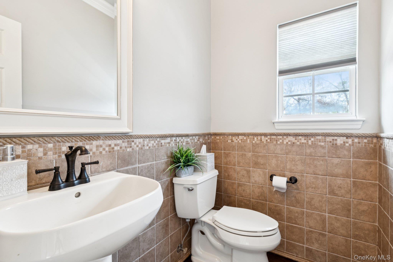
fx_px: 186
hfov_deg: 93.3
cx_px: 196
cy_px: 131
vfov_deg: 70.4
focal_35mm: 17
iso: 320
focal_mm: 17
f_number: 8
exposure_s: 1/10
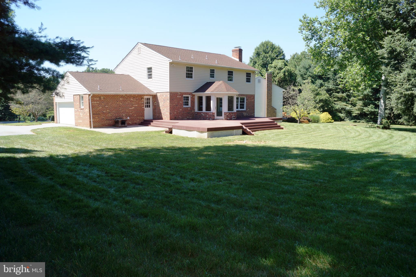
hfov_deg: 67.4
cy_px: 138
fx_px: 312
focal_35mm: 27
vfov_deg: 47.9
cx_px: 208
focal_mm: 18
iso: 100
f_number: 9
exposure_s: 1/100
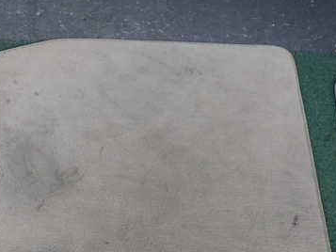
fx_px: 408
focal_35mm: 42
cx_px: 88
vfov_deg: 33.8
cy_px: 185
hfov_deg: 43.5
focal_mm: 4.5
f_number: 2
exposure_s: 1/80
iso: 200
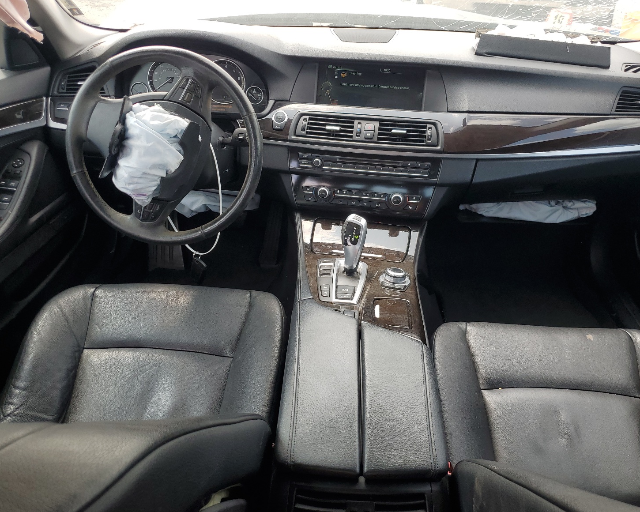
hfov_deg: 62.2
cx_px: 338
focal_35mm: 28
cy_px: 263
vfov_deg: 51.5
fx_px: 530
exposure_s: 1/294
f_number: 1.5
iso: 50
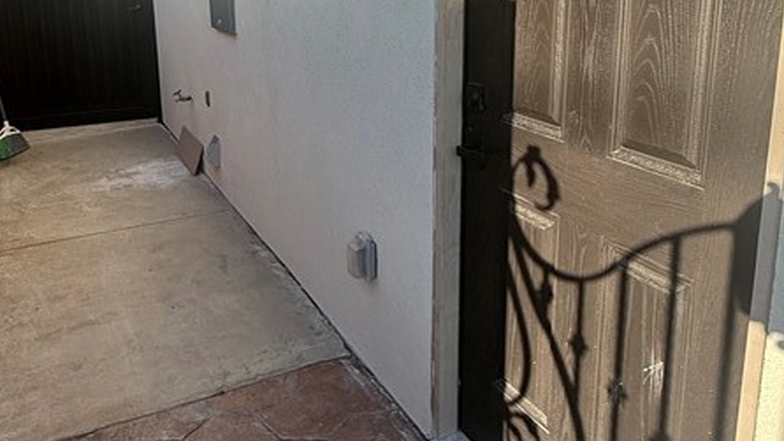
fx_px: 728
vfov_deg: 33.2
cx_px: 369
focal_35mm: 35
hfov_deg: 56.6
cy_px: 118
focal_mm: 2.22
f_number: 2.2
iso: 64
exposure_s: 1/942
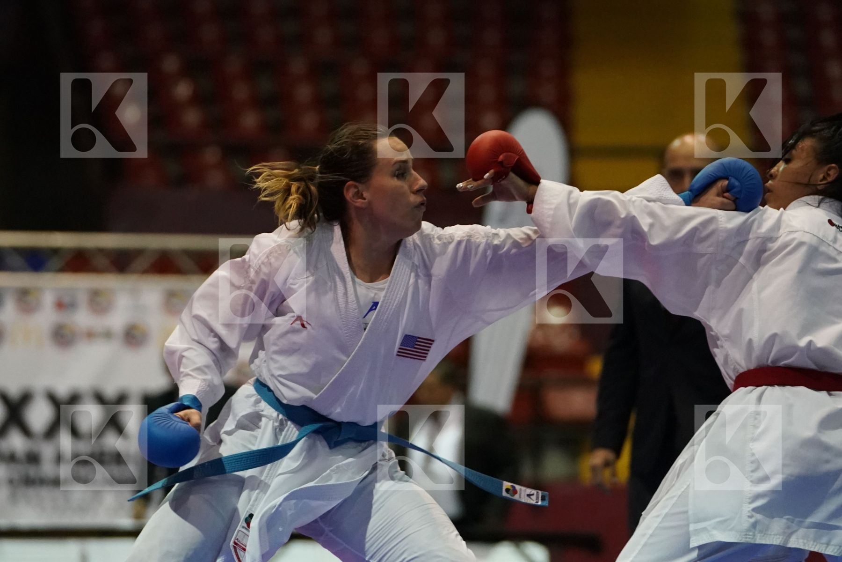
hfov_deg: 9.8
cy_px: 281
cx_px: 421
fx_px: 4911
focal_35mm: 210
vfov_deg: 6.5
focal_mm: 140
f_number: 2.8
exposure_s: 1/800
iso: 6400
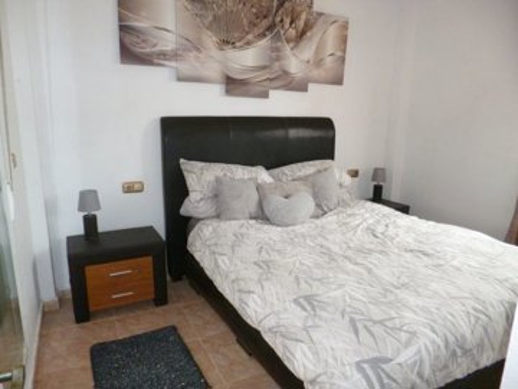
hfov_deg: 71.6
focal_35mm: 24
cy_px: 194
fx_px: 359
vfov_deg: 56.8
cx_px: 259
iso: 400
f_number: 2.5
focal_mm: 4.3
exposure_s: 1/60
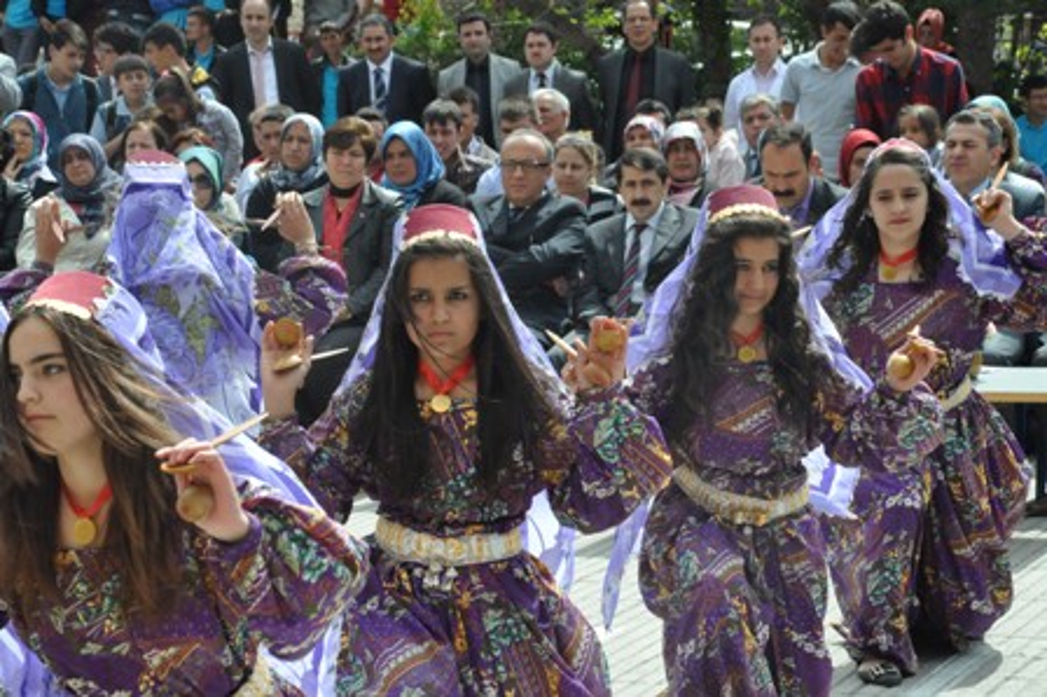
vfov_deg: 10.7
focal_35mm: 128
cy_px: 348
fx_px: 3705
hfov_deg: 16.1
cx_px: 524
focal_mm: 85
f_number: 13
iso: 1000
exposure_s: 1/640
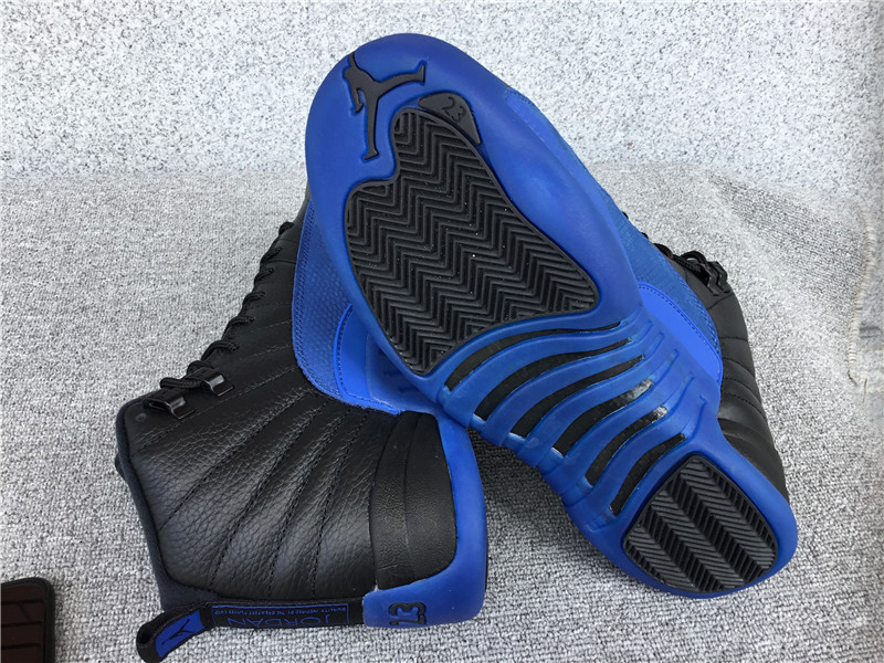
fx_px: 792
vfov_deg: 45.4
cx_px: 442
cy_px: 332
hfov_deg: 58.4
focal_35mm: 31
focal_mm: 3.3
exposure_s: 1/143
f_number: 2.4
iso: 25
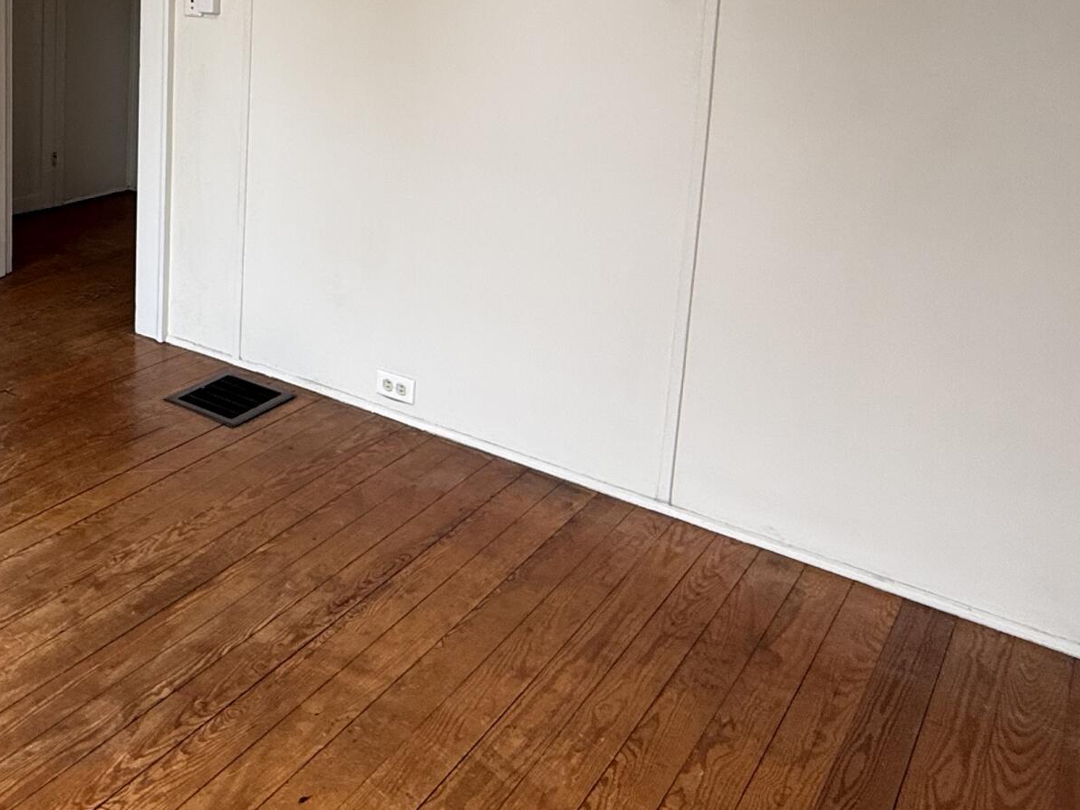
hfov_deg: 45.6
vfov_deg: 38.0
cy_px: 83
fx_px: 1092
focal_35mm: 35
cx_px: 34
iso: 100
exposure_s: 1/99
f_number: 2.2
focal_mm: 2.22
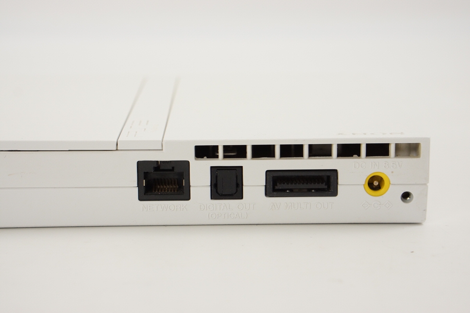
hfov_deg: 27.0
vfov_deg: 18.2
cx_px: 235
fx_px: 979
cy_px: 156
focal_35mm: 75
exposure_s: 1/80
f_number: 6.3
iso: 640
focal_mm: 50
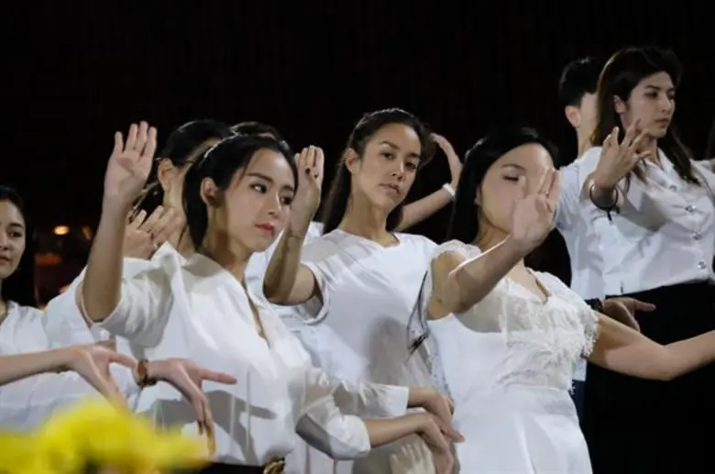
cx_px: 358
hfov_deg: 10.2
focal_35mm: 203
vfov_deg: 6.7
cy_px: 237
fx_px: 4024
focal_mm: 135
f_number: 5.6
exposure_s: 1/60
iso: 12800
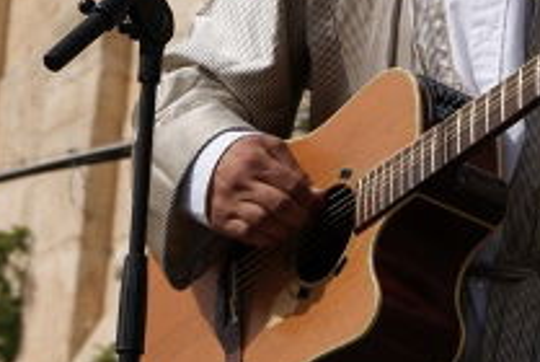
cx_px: 217
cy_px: -65
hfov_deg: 6.0
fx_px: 5175
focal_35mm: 345
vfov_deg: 4.0
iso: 100
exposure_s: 1/500
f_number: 9
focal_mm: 75
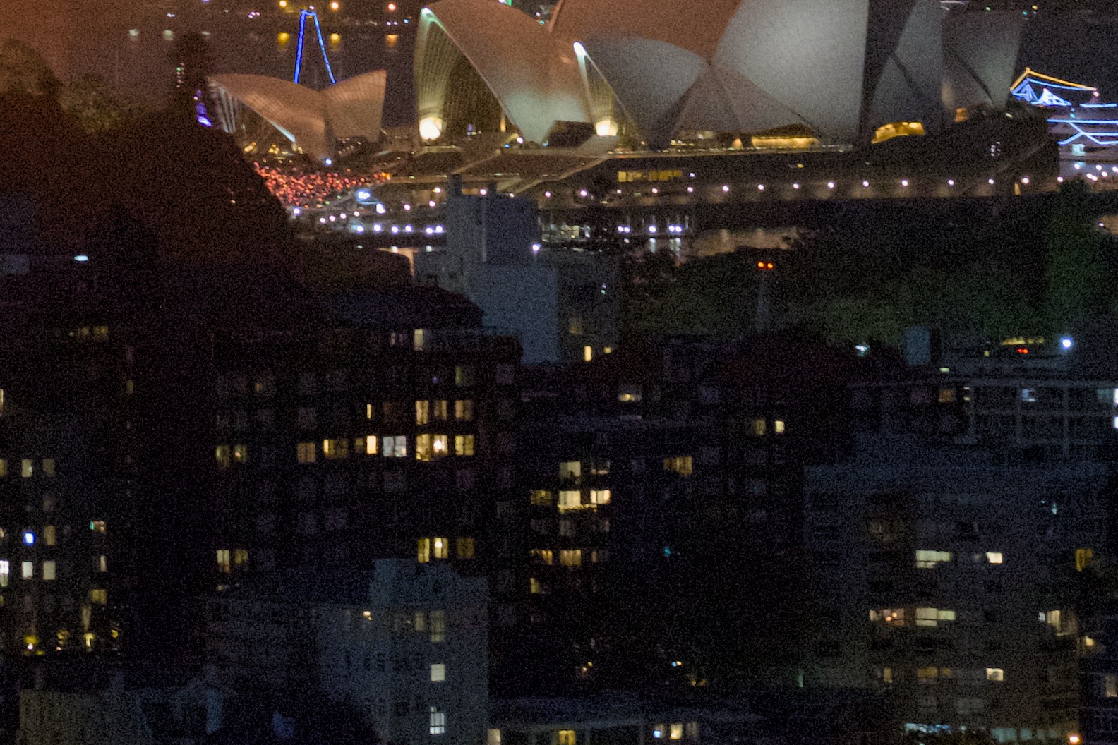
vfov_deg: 2.8
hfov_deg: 4.3
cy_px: -478
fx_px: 14995
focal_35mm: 483
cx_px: -224
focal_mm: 85
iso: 12800
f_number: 4.8
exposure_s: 1/40
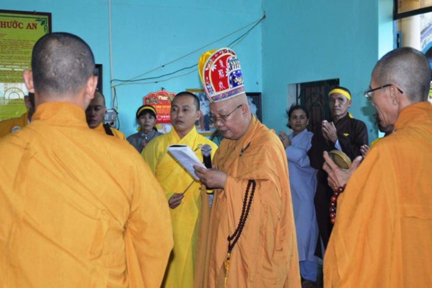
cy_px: 144
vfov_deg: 26.4
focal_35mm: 51
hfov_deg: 38.9
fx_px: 611
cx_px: 216
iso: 1100
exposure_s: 1/60
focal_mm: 34
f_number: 5
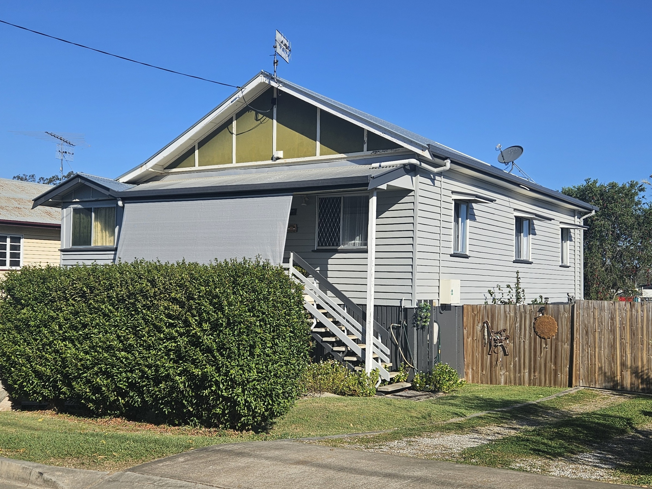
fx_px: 433
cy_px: 244
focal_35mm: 23
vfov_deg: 58.9
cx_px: 326
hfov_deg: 73.9
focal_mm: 5.4
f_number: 1.8
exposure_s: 1/3333
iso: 25
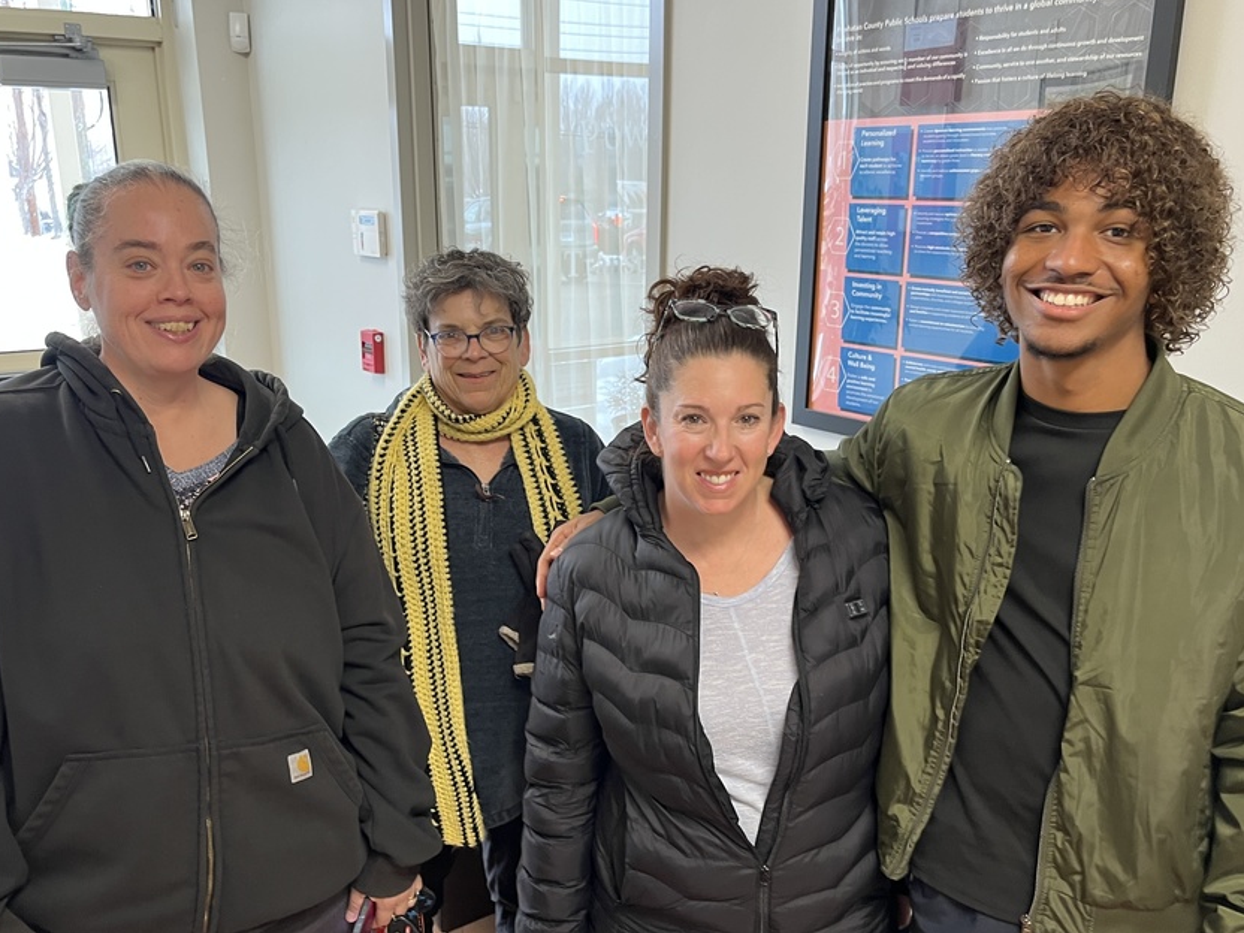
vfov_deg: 44.0
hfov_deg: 56.8
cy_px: 538
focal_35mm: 32
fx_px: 1150
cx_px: 604
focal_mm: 5.1
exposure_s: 1/60
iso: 125
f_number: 1.6
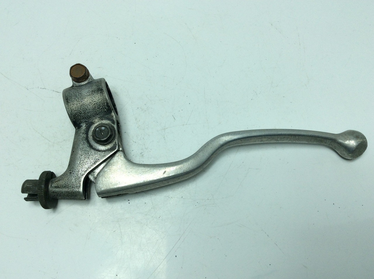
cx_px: 187
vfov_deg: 44.1
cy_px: 140
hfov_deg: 56.9
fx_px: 345
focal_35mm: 32
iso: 32
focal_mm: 3.3
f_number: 2.4
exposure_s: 1/615
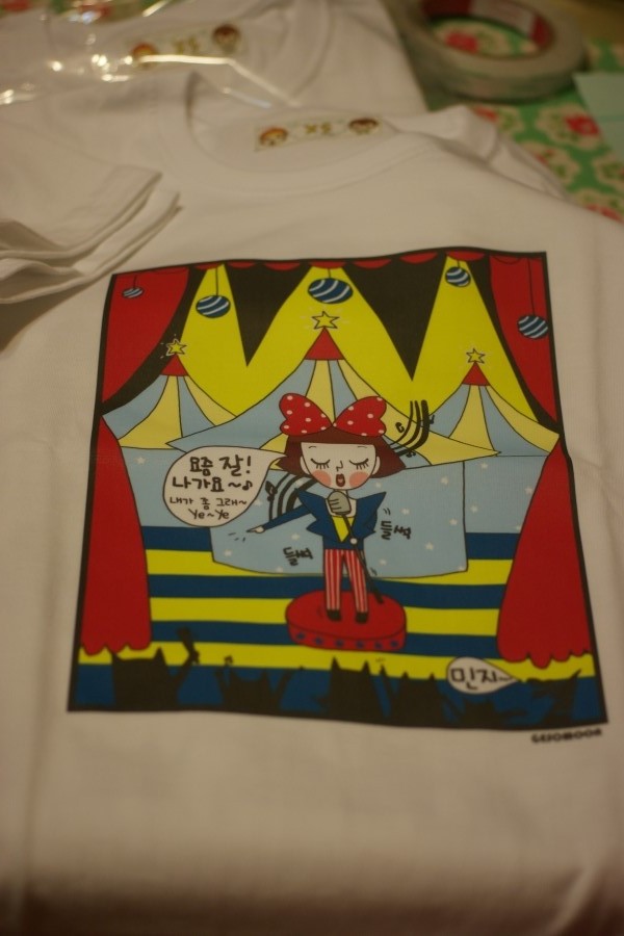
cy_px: 468
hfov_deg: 18.2
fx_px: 1950
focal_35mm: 75
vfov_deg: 27.0
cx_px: 312
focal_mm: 50
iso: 250
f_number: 2.8
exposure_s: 1/80
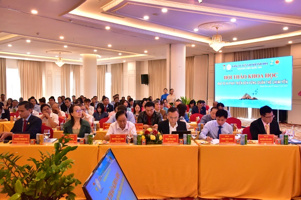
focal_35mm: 32
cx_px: 150
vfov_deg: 41.1
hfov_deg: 58.7
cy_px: 100
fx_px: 268
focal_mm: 32
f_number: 16
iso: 7200
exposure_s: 1/30
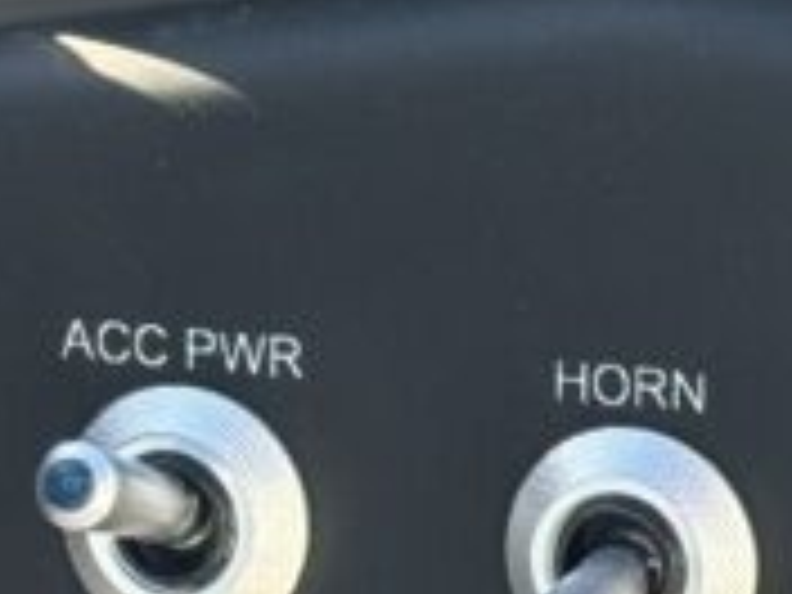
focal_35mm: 315
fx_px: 7207
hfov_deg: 6.2
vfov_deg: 4.7
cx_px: 1213
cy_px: 1030
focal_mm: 5.96
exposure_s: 1/297
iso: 32
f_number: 1.6
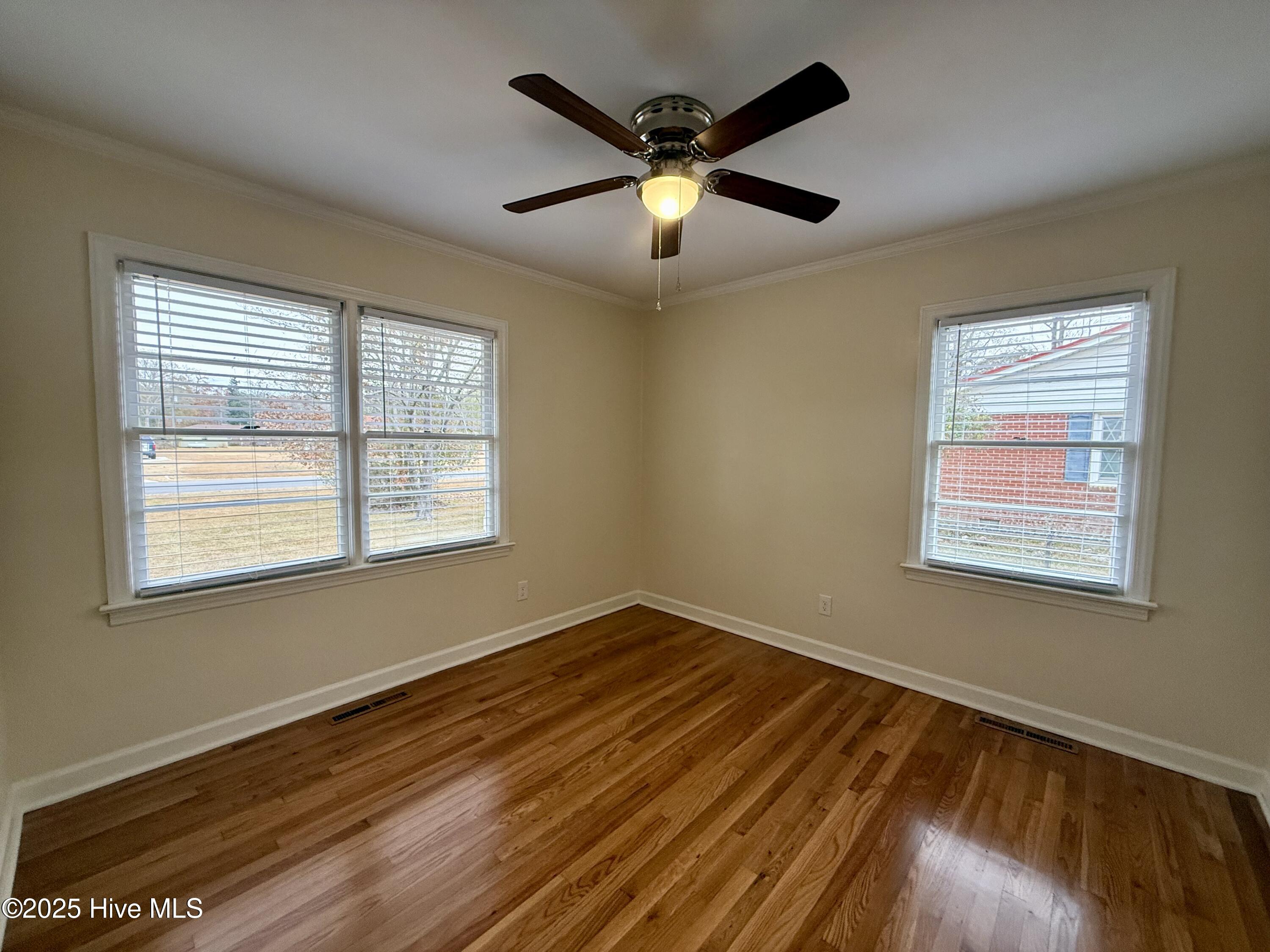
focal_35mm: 14
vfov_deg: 85.7
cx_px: 635
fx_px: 514
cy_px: 476
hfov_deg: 102.1
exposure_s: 1/120
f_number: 2.2
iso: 200
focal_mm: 2.22
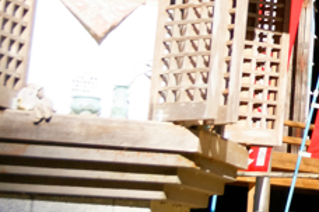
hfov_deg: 13.3
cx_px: 620
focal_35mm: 135
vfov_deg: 10.0
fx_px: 1194
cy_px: -19
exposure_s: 1/160
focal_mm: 20
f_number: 5.6
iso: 200
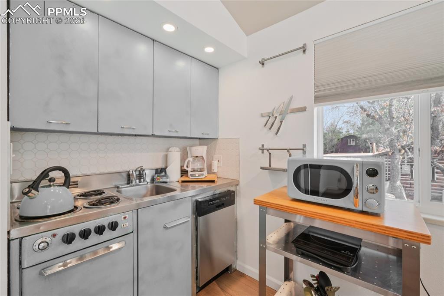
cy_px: 148
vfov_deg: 77.3
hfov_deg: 100.4
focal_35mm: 15
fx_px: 185
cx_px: 222
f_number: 8
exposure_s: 1/15
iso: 800
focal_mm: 10
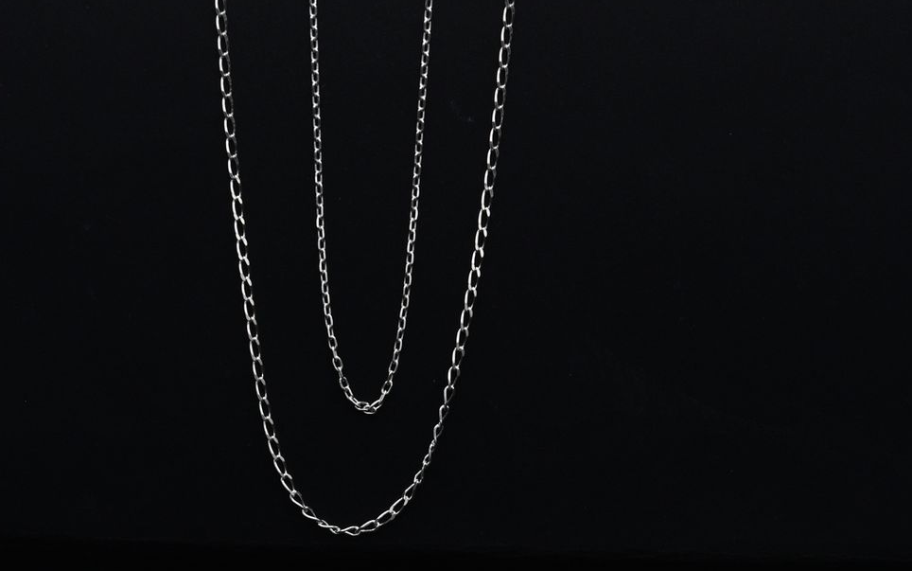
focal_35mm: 166
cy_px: 262
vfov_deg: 7.9
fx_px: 4127
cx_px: 450
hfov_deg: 12.6
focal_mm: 105
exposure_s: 1/25
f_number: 20
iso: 1000
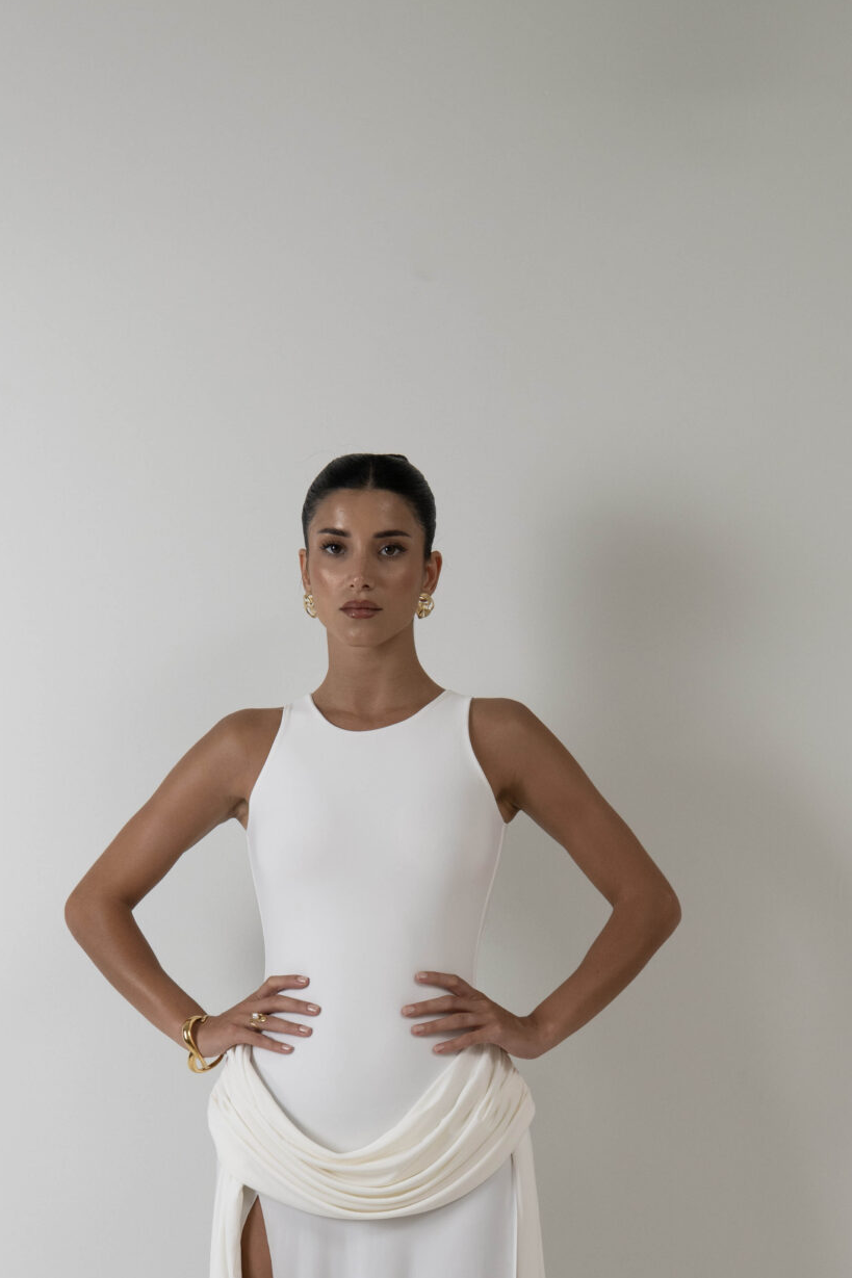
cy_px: 953
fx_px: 1775
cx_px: 483
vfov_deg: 38.6
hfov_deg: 27.0
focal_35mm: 50
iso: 250
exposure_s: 1/200
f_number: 9
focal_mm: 24
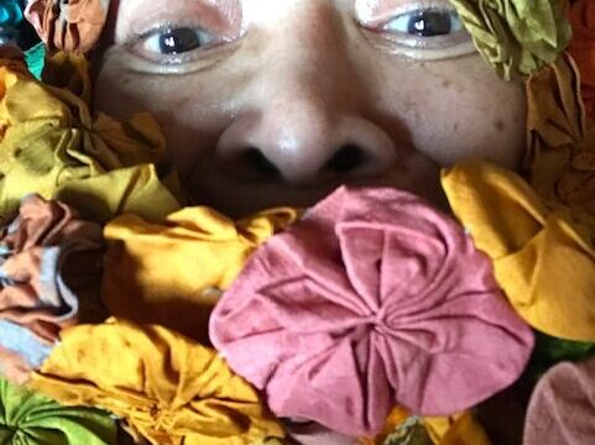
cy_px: 222
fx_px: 550
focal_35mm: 32
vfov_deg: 44.1
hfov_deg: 56.9
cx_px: 298
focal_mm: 2.87
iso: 200
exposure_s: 1/15
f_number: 2.2
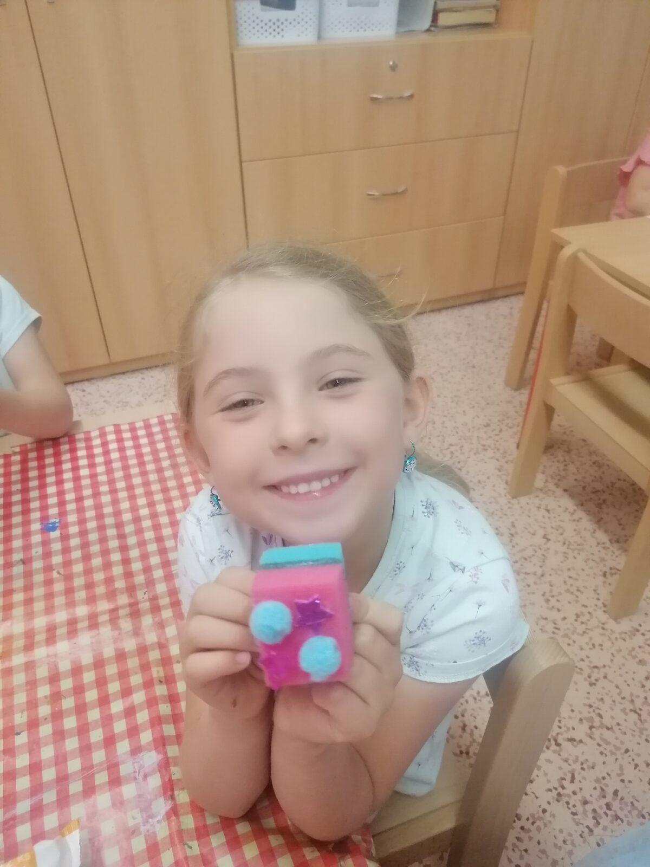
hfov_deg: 51.4
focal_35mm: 27
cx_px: 325
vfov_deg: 65.3
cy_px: 434
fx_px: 676
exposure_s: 1/100
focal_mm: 4.75
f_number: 1.8
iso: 500
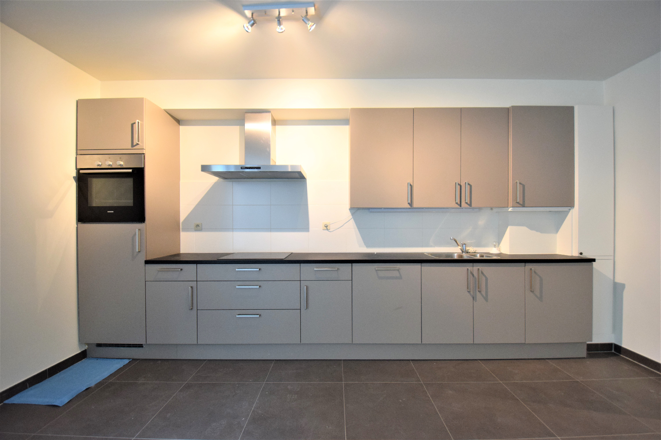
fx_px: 275
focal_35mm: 15
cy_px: 220
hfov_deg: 100.4
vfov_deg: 77.3
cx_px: 330
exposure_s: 1/60
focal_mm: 10
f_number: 3.5
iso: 1100
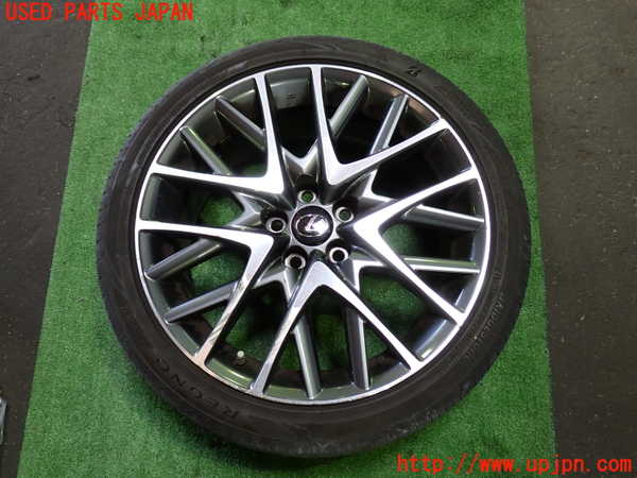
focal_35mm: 30
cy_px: 239
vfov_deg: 46.8
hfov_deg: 60.0
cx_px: 318
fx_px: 552
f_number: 2.3
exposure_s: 1/40
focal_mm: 5.4
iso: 200
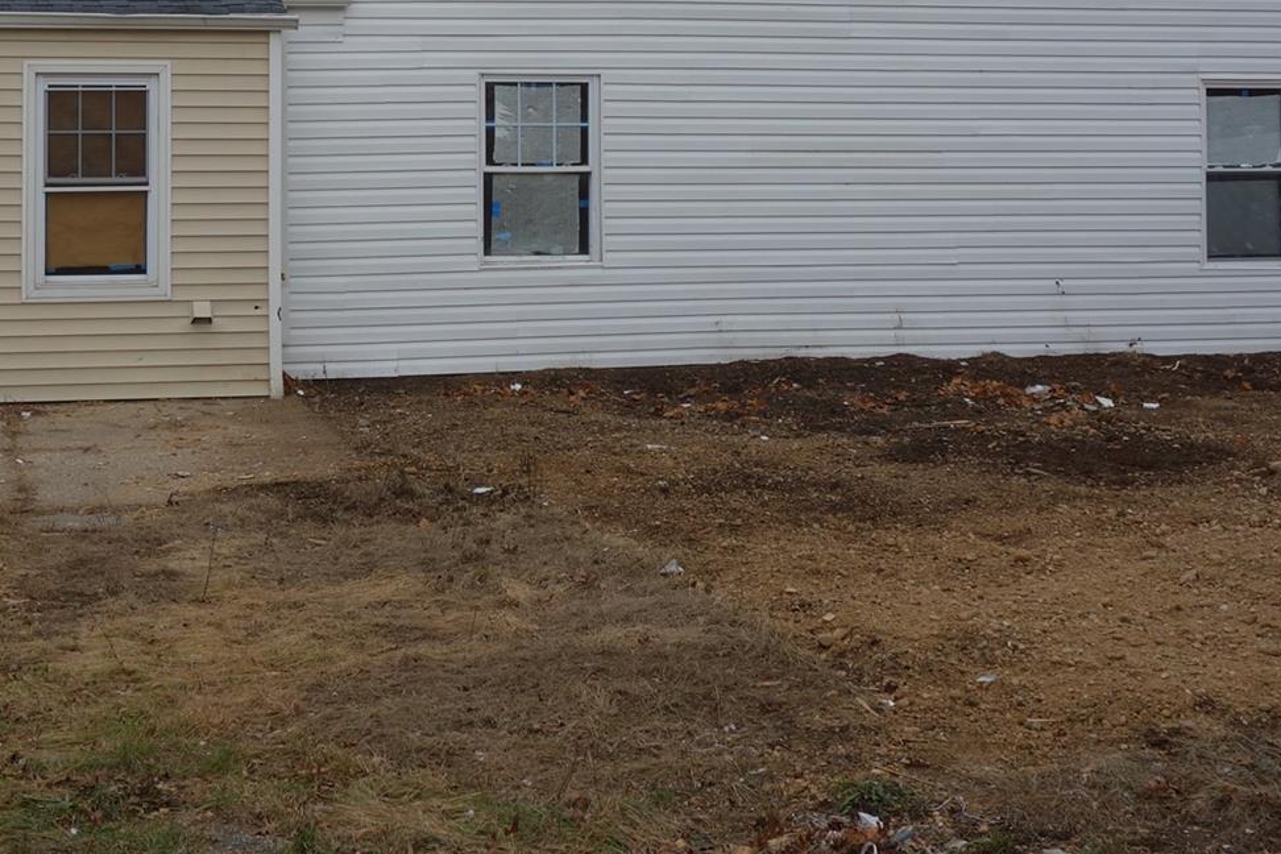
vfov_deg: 22.4
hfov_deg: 33.8
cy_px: 88
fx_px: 2099
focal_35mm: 59
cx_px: 474
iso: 125
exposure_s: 1/320
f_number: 5.6
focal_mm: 10.4
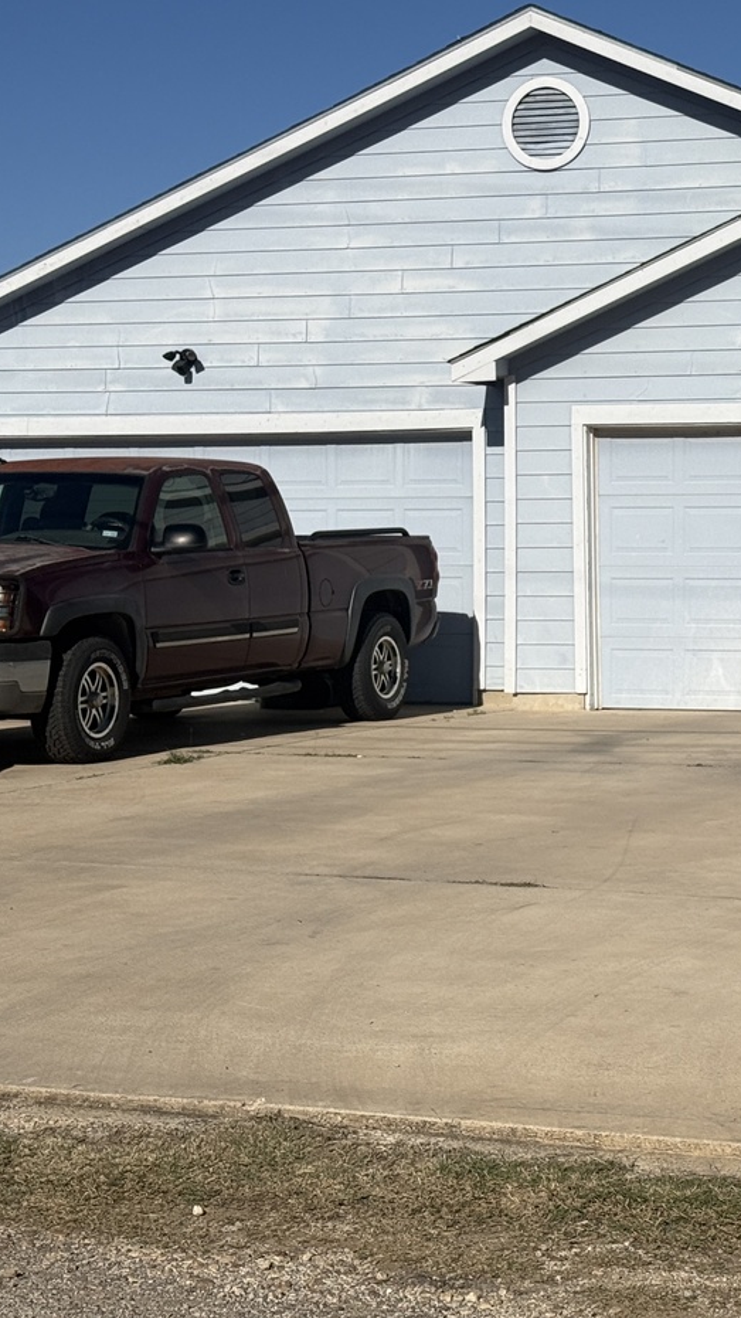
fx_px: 2830
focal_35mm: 81
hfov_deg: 14.7
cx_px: 738
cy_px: 561
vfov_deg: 26.2
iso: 50
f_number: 1.78
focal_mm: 6.76
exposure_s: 1/11364
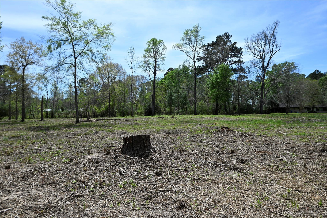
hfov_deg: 65.9
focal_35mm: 28
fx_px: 252
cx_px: 164
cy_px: 109
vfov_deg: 46.8
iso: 100
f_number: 8
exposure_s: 1/250
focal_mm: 18.5
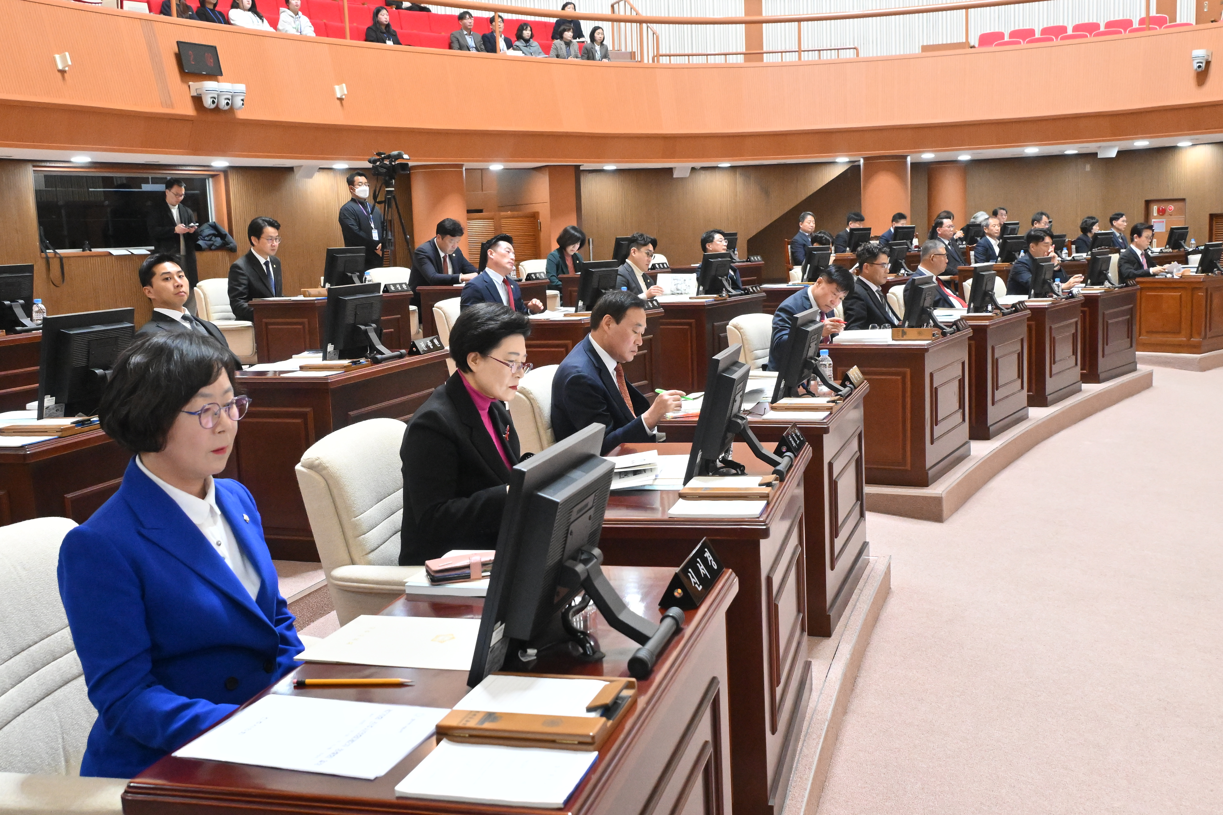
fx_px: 1223
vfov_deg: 36.9
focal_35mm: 36
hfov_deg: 53.1
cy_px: 408
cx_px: 612
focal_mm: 24
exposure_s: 1/200
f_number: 6.3
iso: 5000
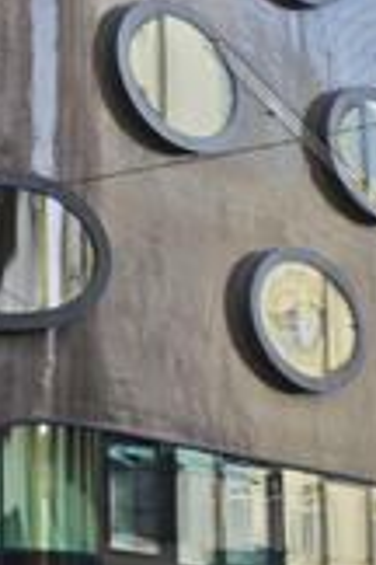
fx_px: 2350
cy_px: -136
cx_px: 33
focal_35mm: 150
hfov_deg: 9.1
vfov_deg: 13.3
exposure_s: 1/180
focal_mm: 28
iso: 100
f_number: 4
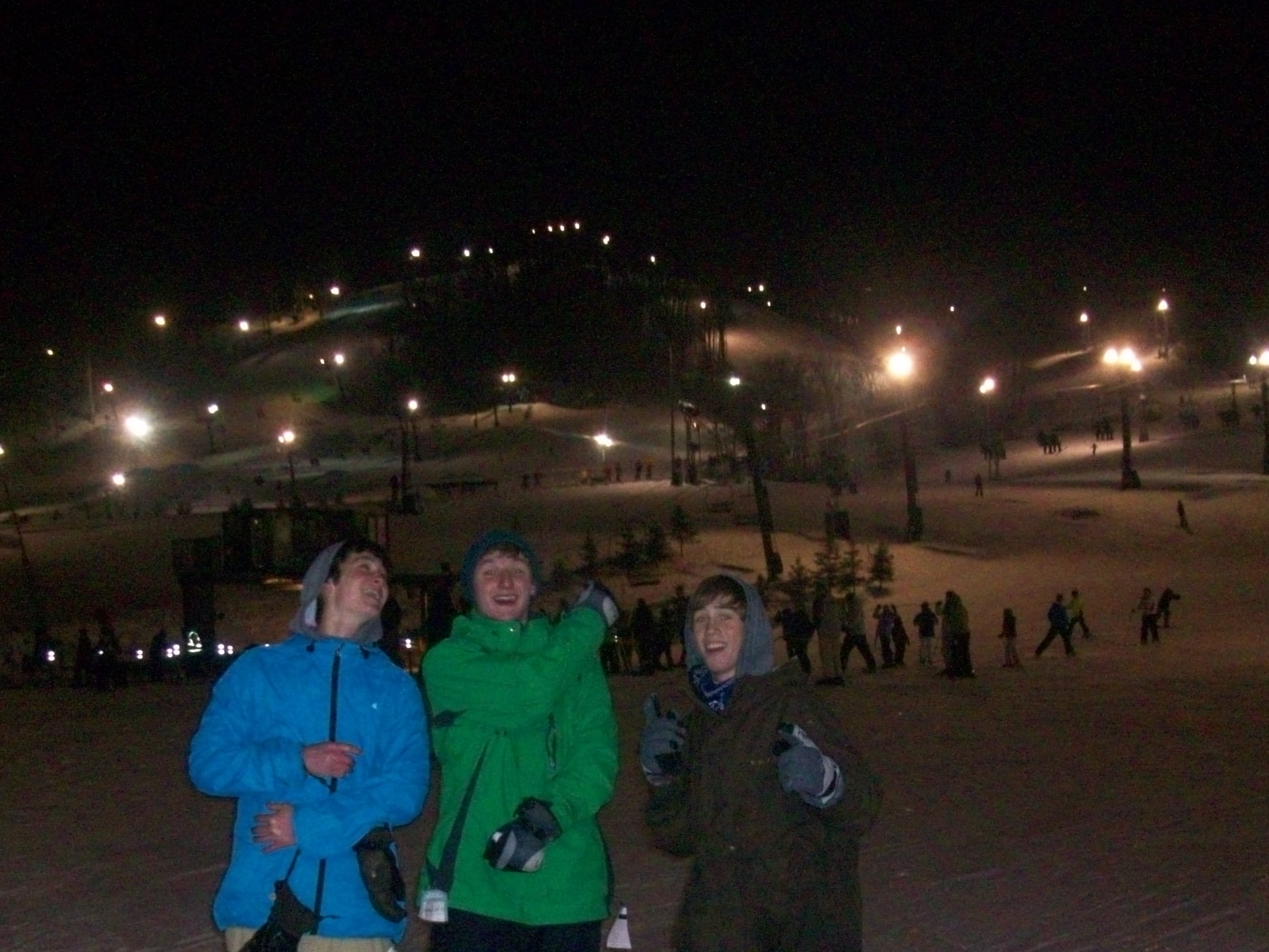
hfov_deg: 38.1
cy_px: 645
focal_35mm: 50
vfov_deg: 28.9
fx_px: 1833
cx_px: 556
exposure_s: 1/60
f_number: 2.8
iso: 320
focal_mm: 5.7
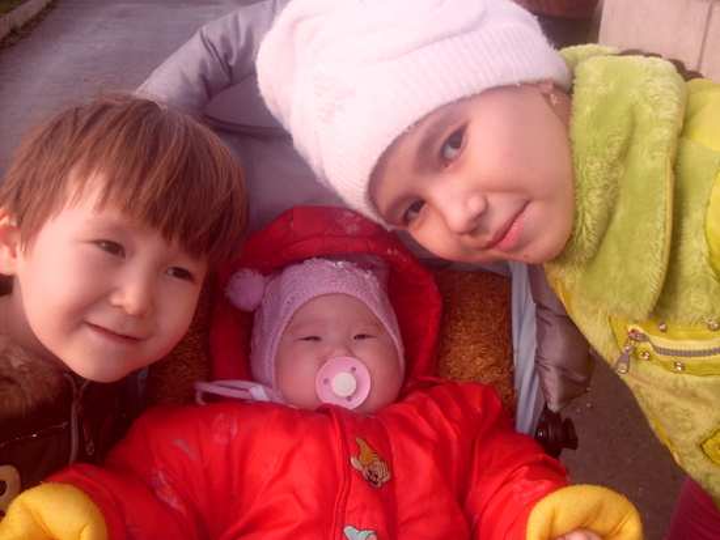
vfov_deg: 37.7
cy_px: 270
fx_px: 791
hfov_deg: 49.0
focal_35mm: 38
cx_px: 360
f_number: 2.8
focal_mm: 6.3
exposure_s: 1/180
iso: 80
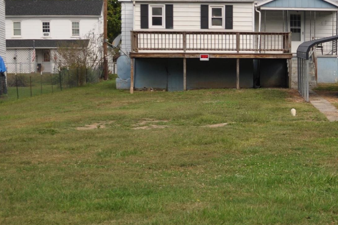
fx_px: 788
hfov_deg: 23.2
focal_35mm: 84
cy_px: 123
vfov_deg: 16.2
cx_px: 336
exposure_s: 1/1250
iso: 200
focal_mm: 20
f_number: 3.8
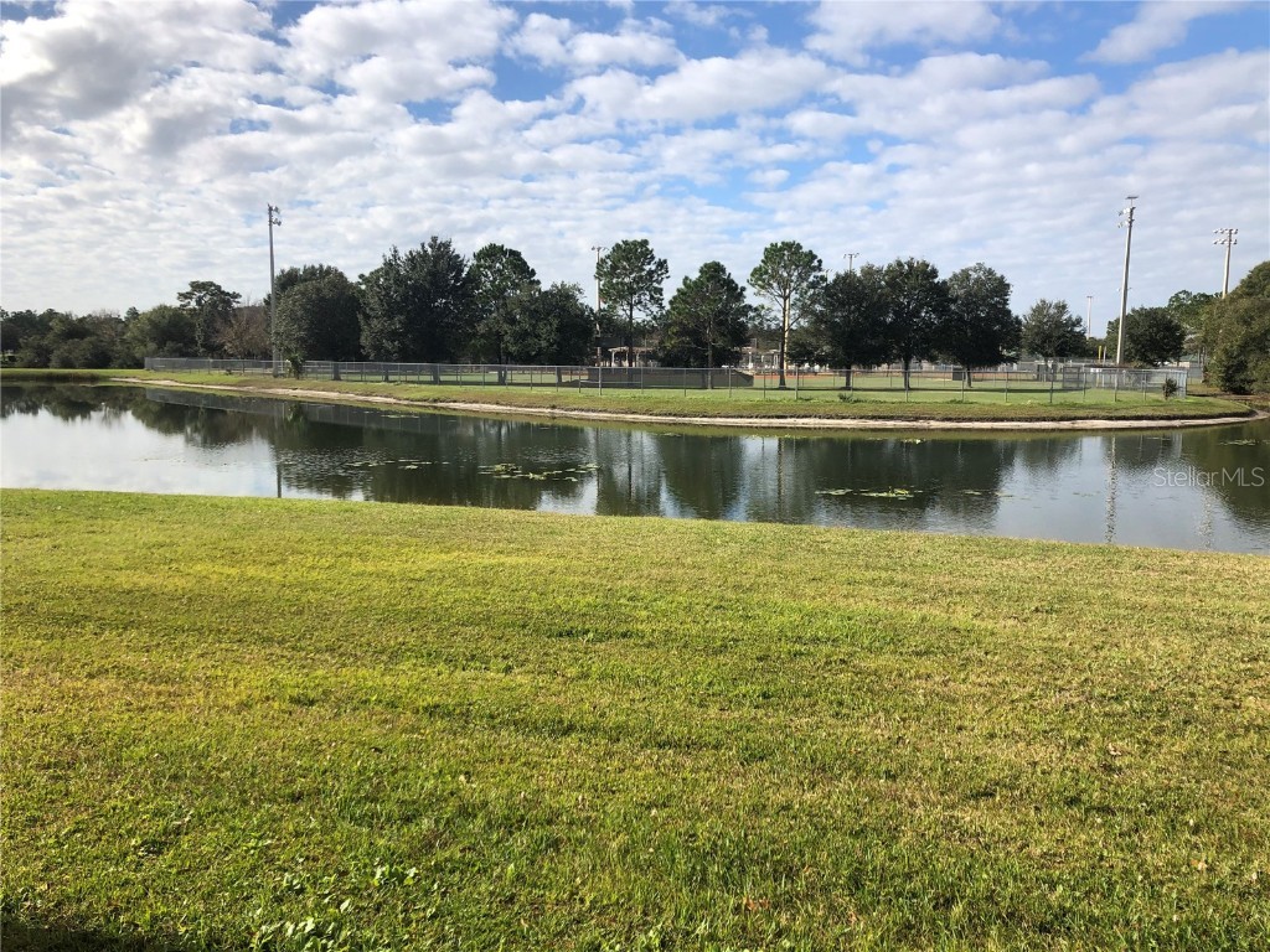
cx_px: 635
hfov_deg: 63.4
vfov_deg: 49.7
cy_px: 476
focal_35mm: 28
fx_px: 1027
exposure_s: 1/2404
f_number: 1.8
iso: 20
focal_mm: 3.99
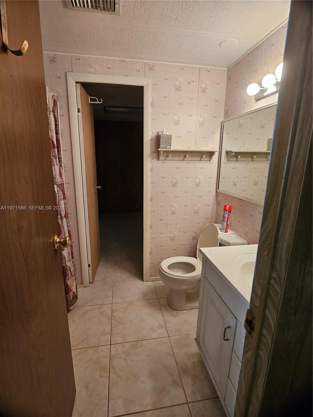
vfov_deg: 73.9
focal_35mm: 23
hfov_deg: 58.9
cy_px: 208
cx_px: 156
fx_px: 277
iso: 250
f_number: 1.8
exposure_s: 1/120
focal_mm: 5.4
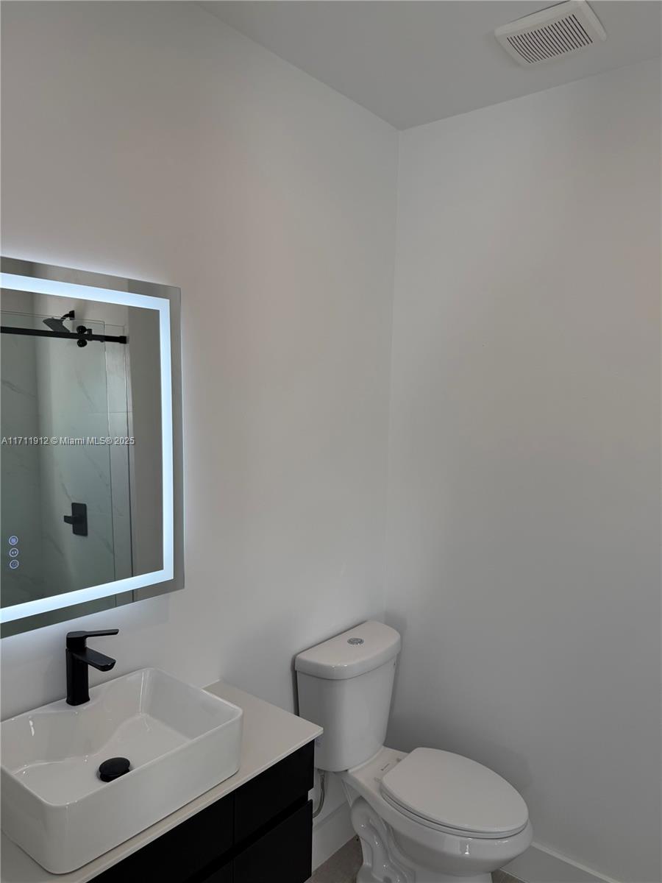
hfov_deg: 56.8
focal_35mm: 24
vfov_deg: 71.6
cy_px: 442
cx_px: 331
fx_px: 612
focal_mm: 6.76
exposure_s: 1/207
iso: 64
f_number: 1.78
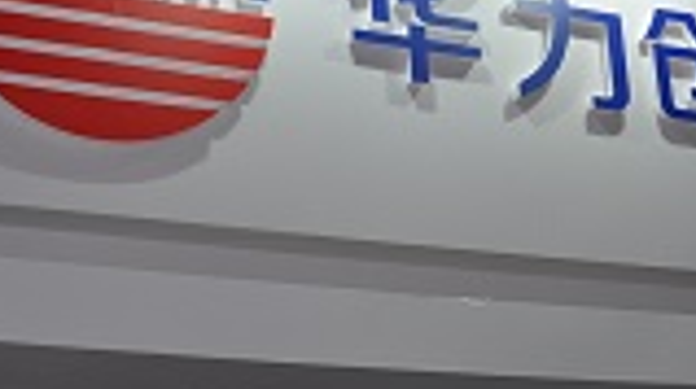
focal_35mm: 93
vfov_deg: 12.7
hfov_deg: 22.7
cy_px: -48
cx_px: 464
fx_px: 1723
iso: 200
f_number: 4
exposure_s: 1/200
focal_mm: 21
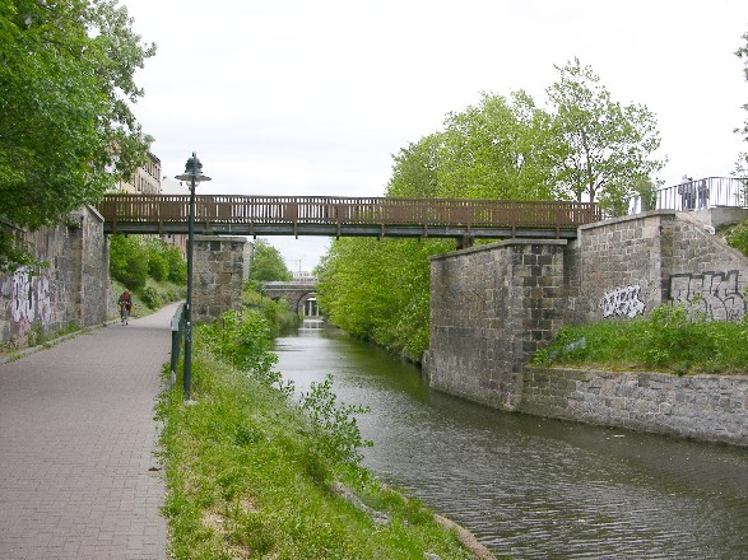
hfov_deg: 52.6
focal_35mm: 35
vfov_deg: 40.7
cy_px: 280
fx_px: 756
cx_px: 374
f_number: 6.3
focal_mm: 8.9
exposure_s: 1/80.5
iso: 50
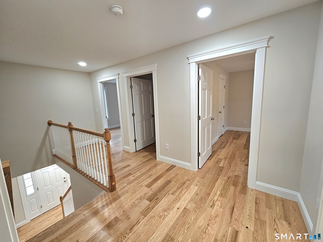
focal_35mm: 13
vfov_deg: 89.9
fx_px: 121
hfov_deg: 106.2
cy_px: 121
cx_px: 162
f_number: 2.2
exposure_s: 1/60.2
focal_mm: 2.2
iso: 200
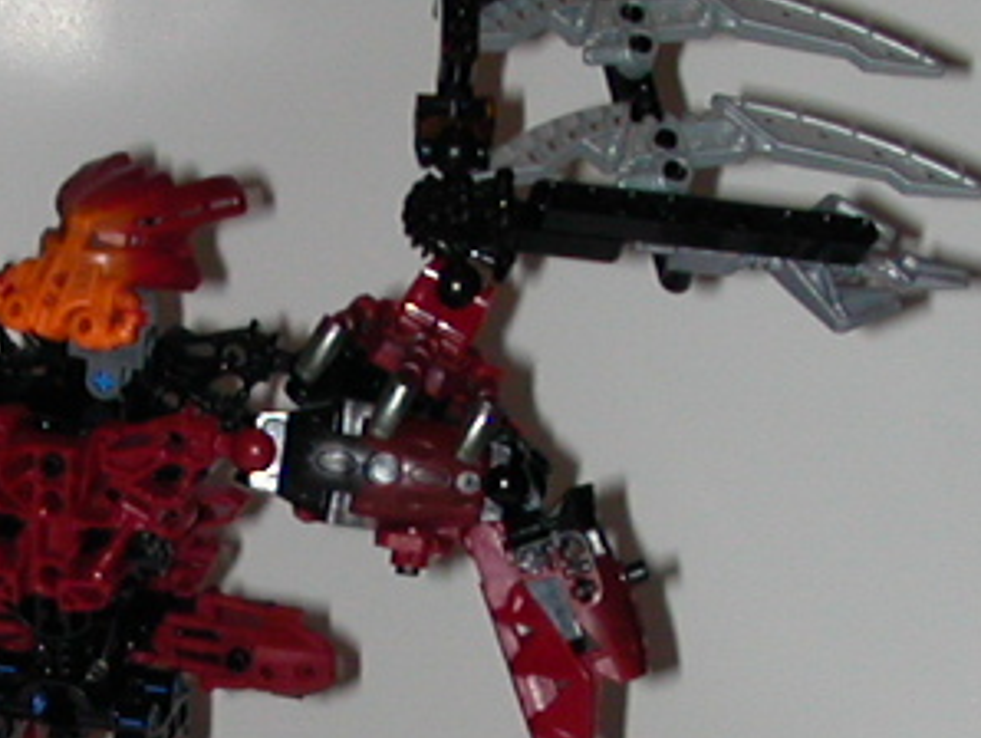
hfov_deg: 15.5
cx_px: 309
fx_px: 3602
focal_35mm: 127
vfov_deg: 11.6
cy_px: 751
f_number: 2.7
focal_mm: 5.6
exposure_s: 1/59.9
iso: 100
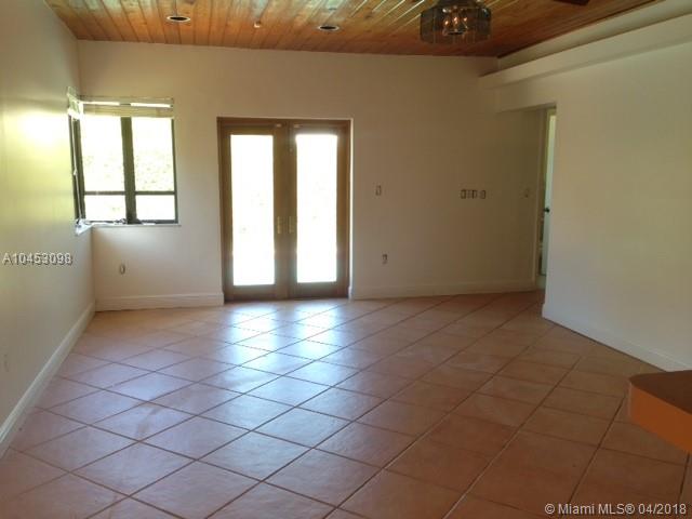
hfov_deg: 55.4
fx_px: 660
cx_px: 346
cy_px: 260
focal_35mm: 33
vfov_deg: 42.9
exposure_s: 1/30
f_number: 2.4
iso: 50
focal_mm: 4.12
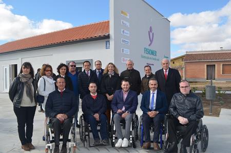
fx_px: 173
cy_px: 76
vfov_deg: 47.7
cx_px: 116
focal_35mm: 27
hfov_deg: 67.5
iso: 100
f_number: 6.3
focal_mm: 18
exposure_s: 1/200
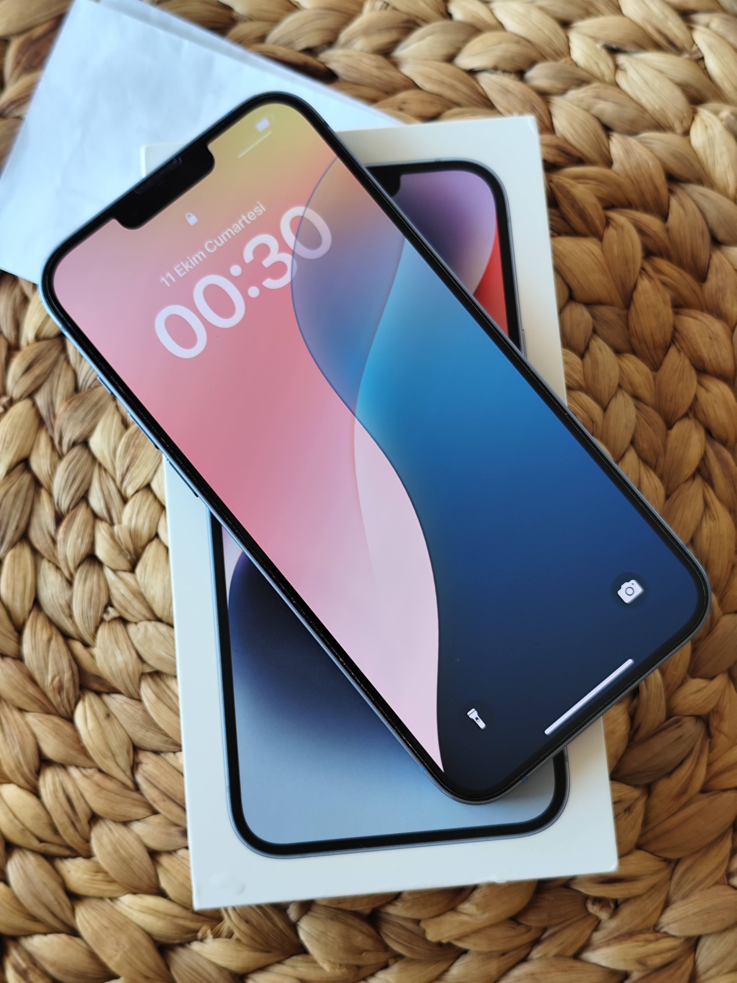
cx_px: 368
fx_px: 1306
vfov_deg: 41.2
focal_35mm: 46
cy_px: 492
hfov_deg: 31.5
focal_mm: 6.14
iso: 64
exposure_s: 1/100
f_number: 1.65
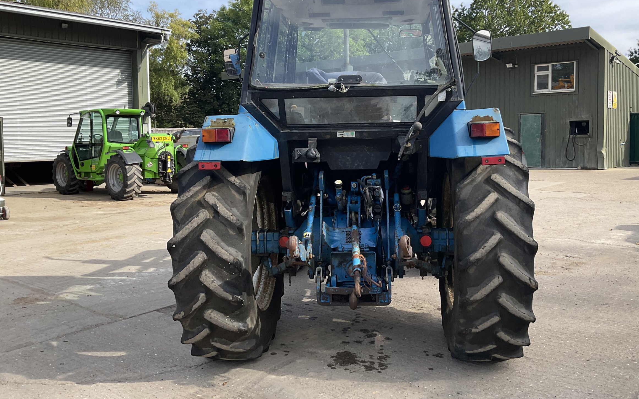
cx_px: 352
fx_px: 592
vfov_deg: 37.2
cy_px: 164
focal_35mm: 34
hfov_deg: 56.6
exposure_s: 1/739
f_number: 1.8
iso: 16
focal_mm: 3
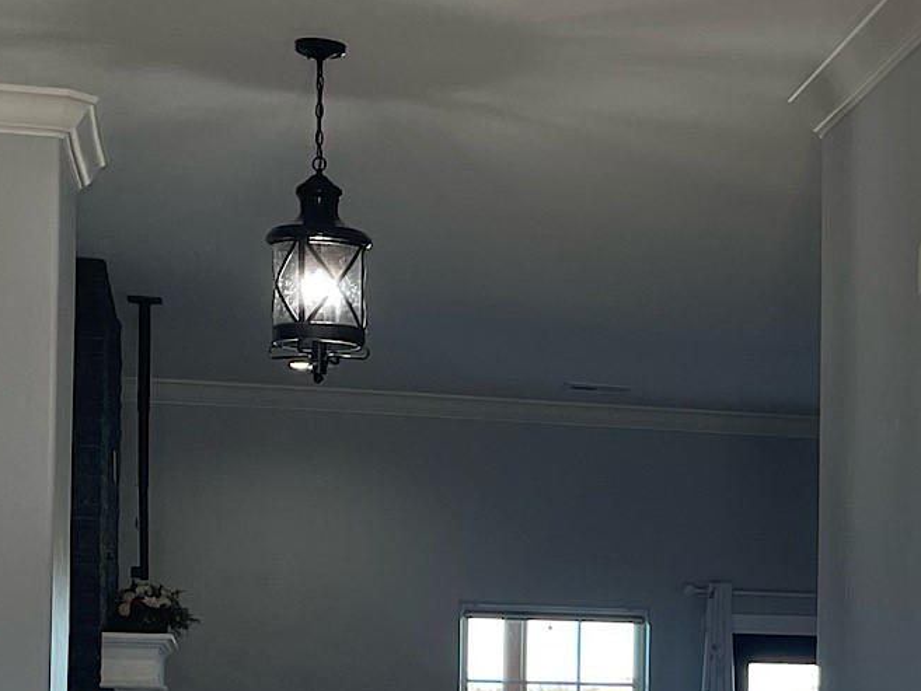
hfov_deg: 23.9
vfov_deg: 18.7
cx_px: 1035
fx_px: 2022
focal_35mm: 76
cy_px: 733
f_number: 1.6
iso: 32
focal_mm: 4.2
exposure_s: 1/120
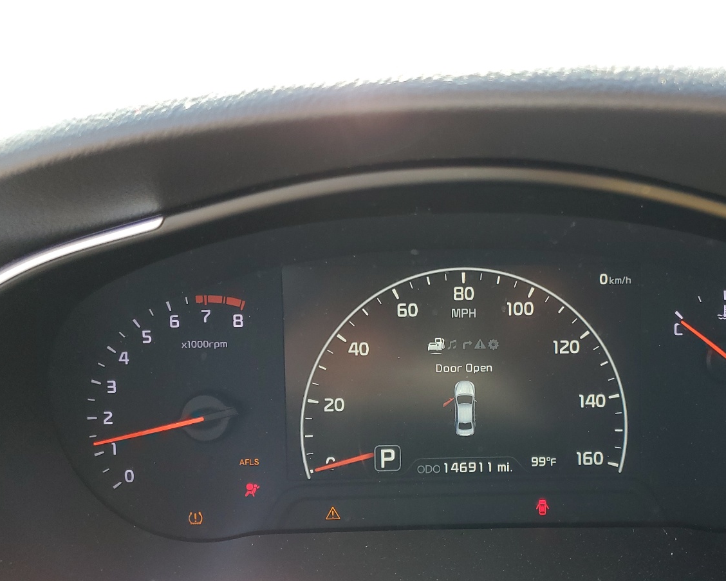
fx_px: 773
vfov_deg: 41.0
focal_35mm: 36
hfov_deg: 49.8
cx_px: 454
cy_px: 350
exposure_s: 1/120
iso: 58
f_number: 1.5
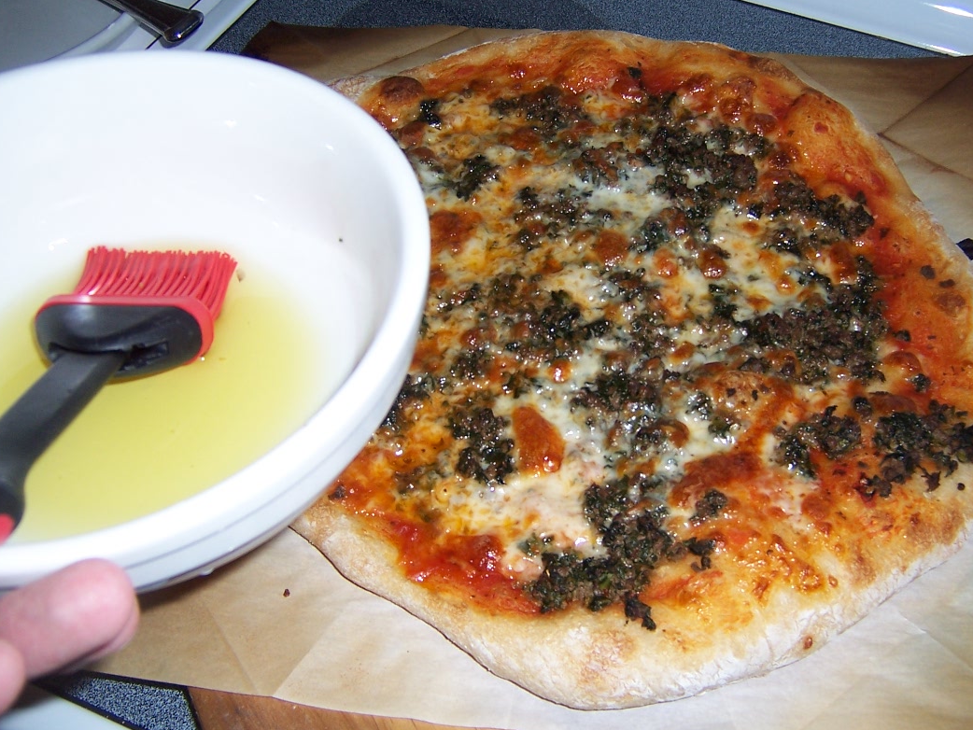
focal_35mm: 38
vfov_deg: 37.7
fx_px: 1068
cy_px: 359
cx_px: 548
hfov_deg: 48.8
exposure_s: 1/60
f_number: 2.8
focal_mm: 5.5
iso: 80
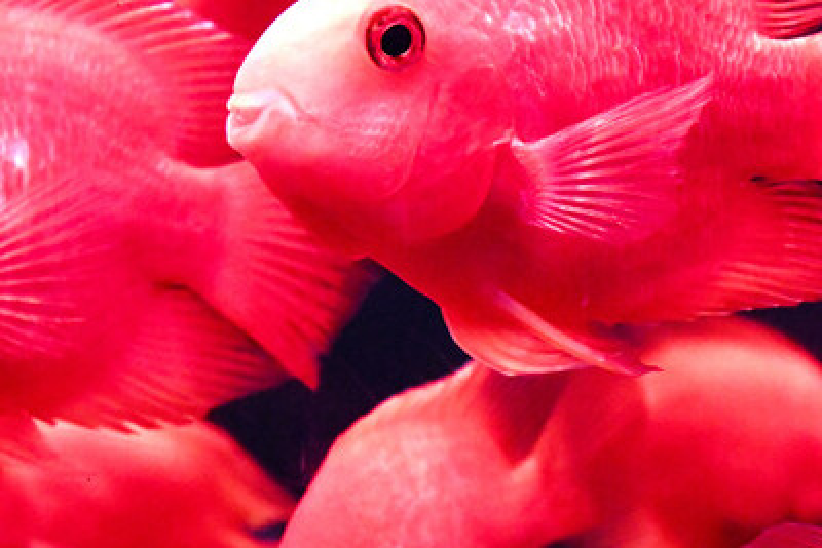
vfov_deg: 9.2
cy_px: 261
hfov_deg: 13.7
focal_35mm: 150
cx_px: 395
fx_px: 3426
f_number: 4.5
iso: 6400
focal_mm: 50
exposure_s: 1/250
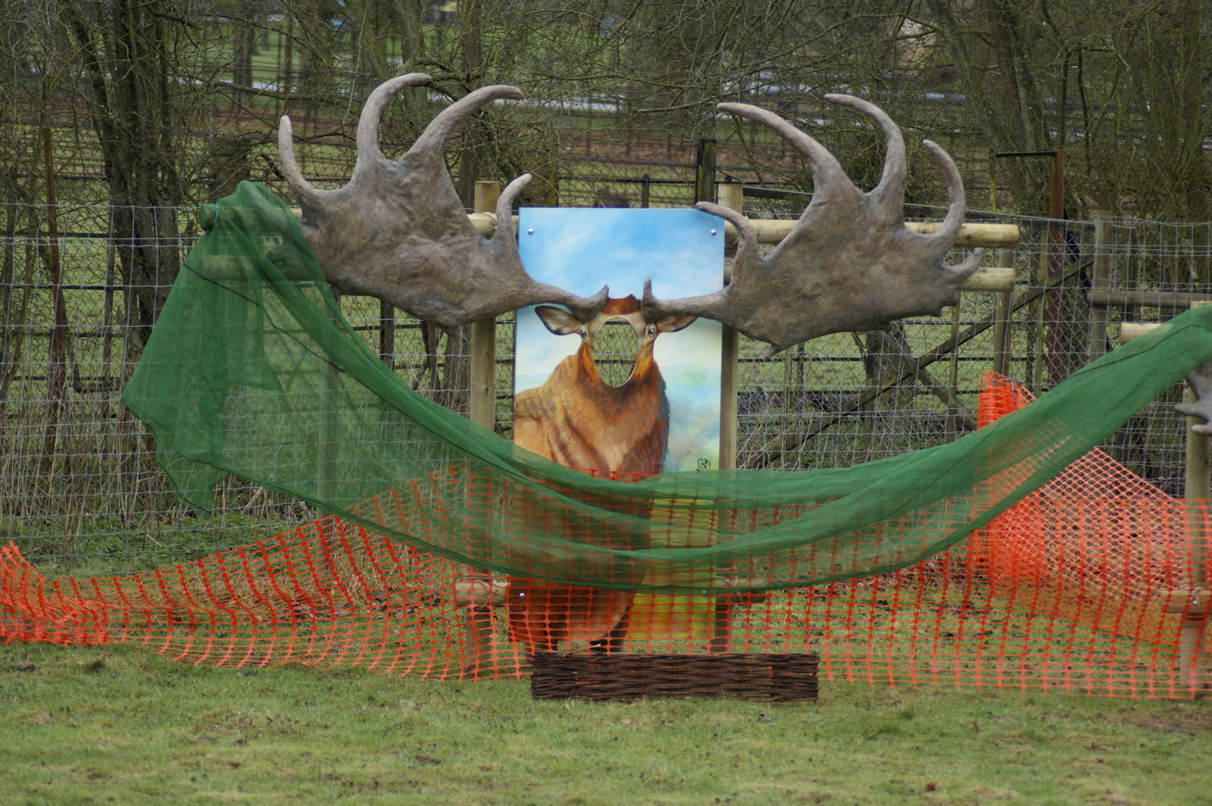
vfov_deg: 6.5
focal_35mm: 210
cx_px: 606
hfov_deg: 9.8
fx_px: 7066
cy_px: 403
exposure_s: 1/250
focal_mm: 140
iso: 320
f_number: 4.5
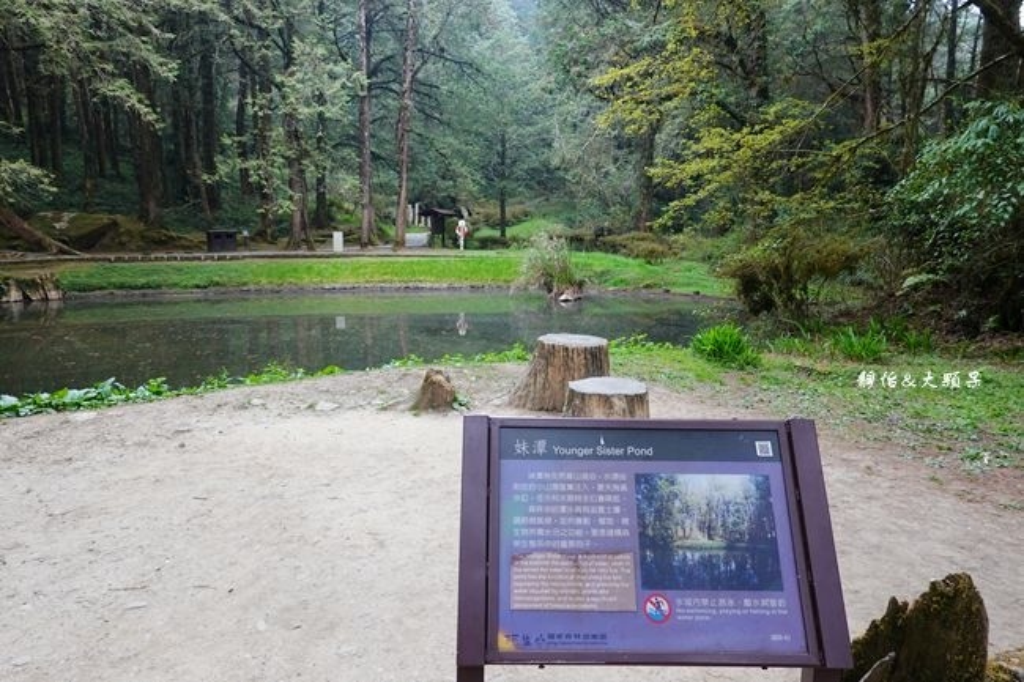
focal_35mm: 24
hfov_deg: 73.8
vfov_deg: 53.1
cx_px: 512
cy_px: 341
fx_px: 682
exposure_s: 1/40
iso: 125
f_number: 2.8
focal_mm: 9
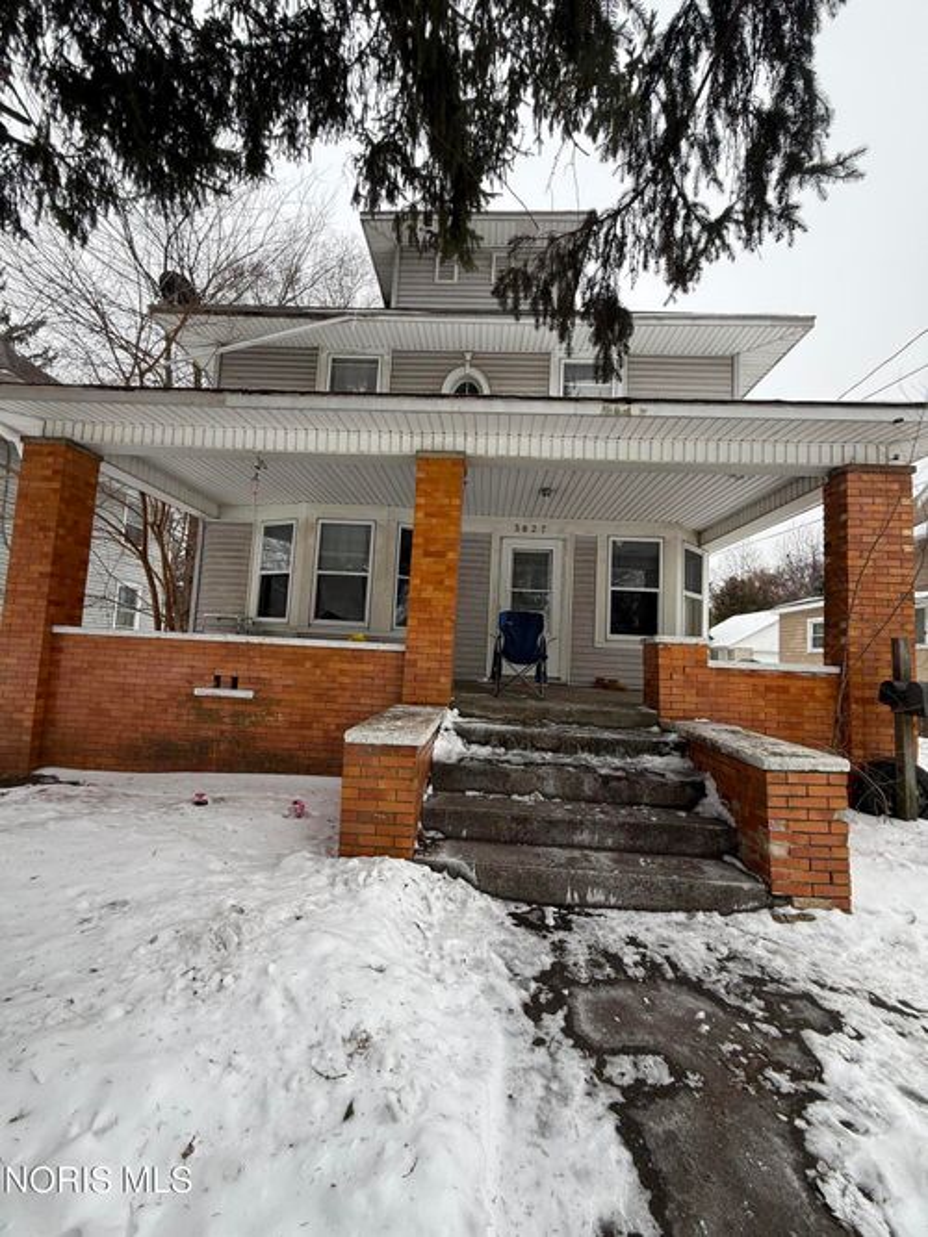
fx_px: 501
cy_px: 618
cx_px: 464
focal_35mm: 14
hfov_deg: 85.7
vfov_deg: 102.1
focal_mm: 2.22
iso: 50
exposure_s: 1/301
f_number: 2.2
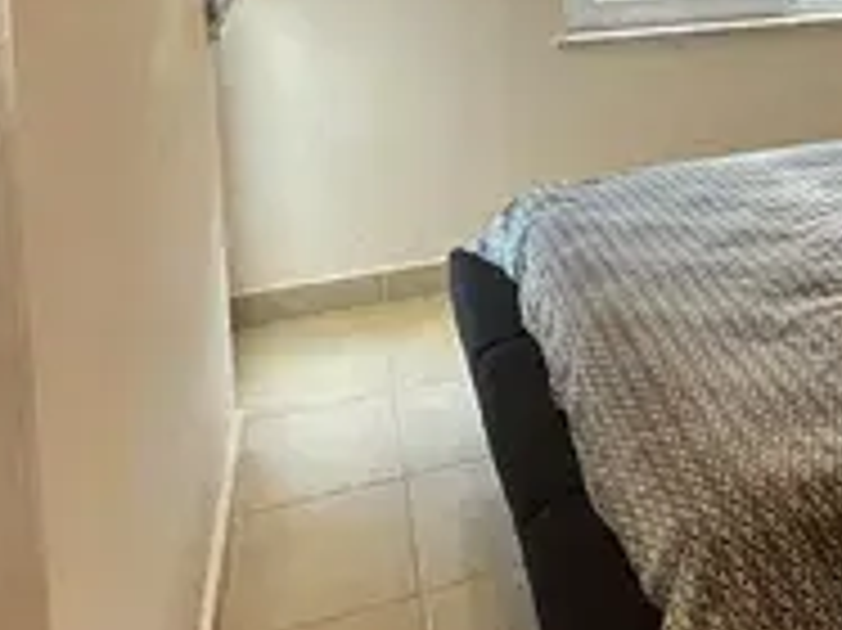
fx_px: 1215
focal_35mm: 50
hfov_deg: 31.3
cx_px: 1042
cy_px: -68
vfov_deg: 26.7
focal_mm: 2.22
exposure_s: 1/99
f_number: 2.2
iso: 100
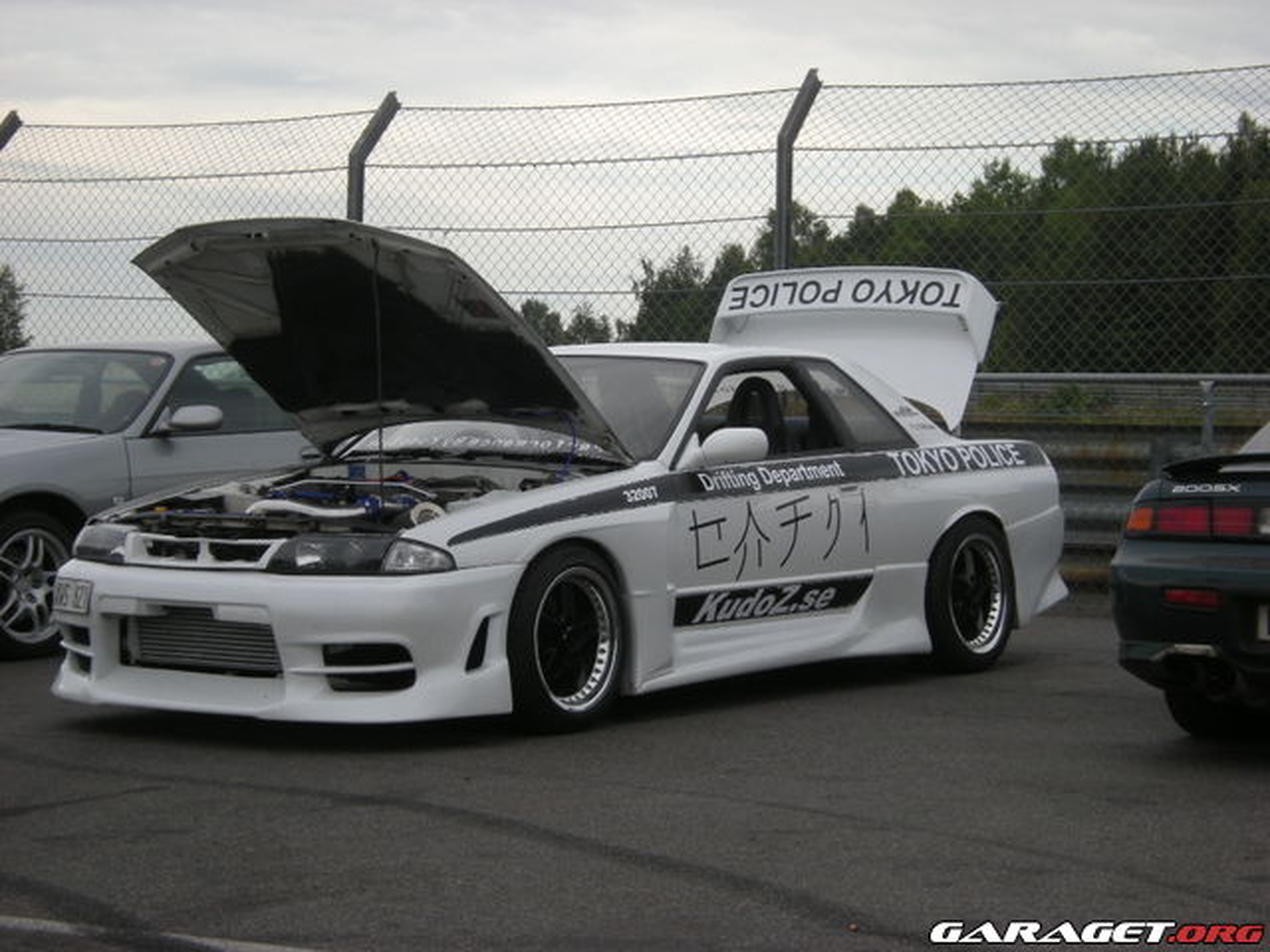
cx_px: 635
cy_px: 476
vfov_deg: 17.0
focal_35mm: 87
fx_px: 3192
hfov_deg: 22.5
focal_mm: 14.6
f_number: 5.1
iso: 64
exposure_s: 1/154
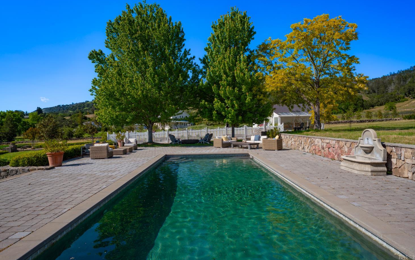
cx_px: 208
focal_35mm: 22
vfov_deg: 55.0
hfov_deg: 79.6
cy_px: 125
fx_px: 249
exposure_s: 1/250
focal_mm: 21
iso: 100
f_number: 9
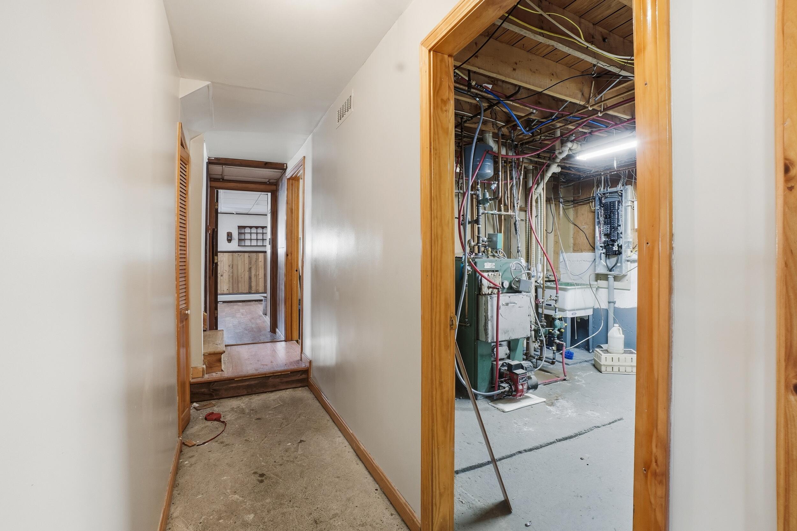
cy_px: 266
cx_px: 398
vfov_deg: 77.3
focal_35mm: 15
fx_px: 332
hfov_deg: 100.4
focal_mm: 10
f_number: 11
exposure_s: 1/100
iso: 400
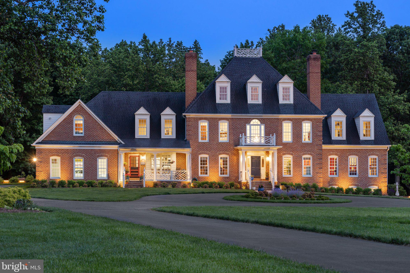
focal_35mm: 67
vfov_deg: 20.3
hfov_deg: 30.1
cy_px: 136
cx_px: 207
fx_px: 763
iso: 500
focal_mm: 66
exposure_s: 1/1.25
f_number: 8
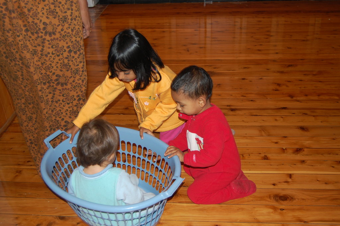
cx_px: 170
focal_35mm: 39
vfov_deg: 34.2
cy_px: 113
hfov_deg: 49.6
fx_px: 368
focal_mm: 26
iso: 400
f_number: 4.2
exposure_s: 1/60
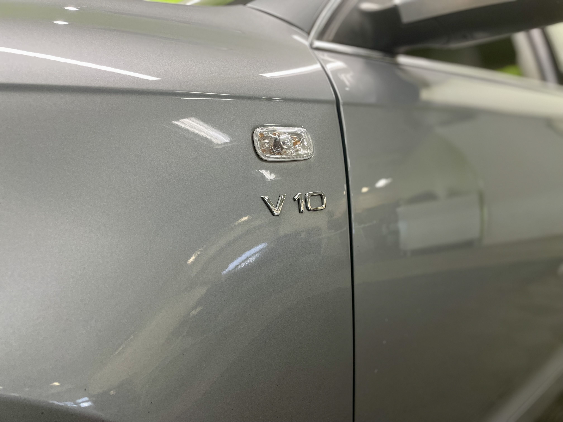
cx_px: 282
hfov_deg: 67.3
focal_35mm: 26
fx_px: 423
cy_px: 211
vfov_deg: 53.1
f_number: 1.6
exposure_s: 1/100
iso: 100
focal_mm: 4.2
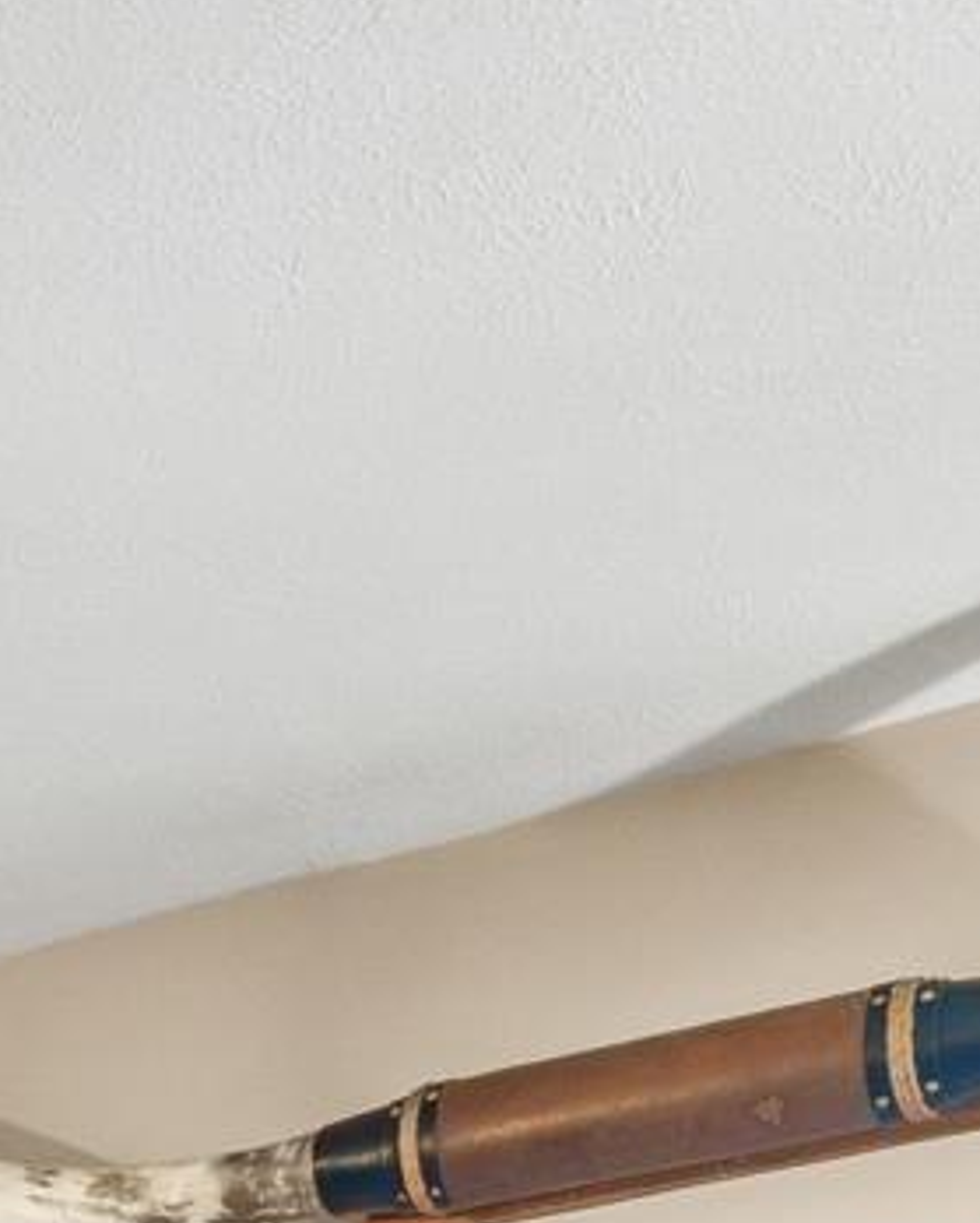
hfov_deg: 12.5
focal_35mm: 101
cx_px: -1261
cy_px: 2226
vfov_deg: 16.0
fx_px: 3657
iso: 200
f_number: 9
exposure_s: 1
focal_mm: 10
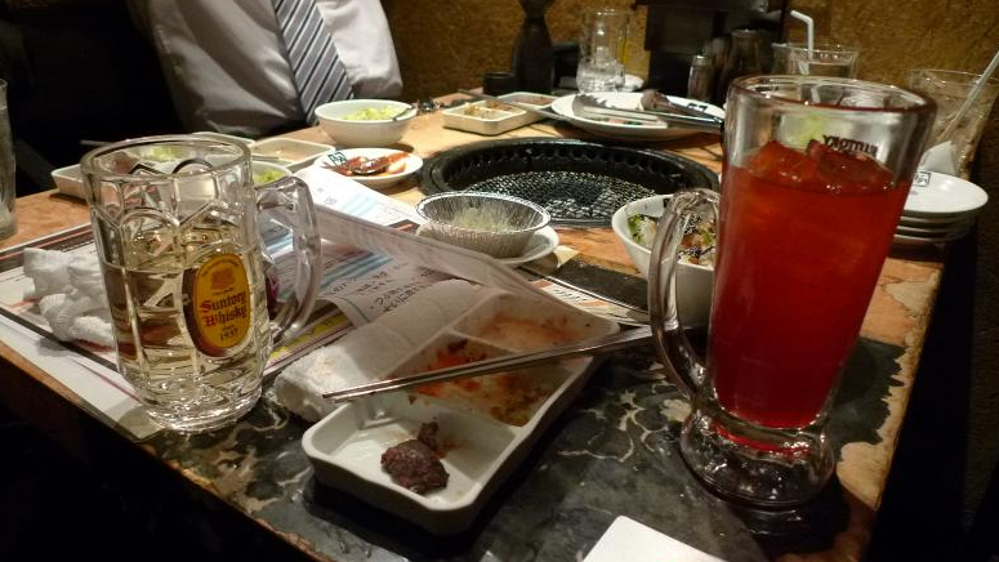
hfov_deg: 69.9
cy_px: 280
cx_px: 491
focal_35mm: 27
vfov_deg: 42.9
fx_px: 715
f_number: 2
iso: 400
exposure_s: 1/30
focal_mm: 5.1
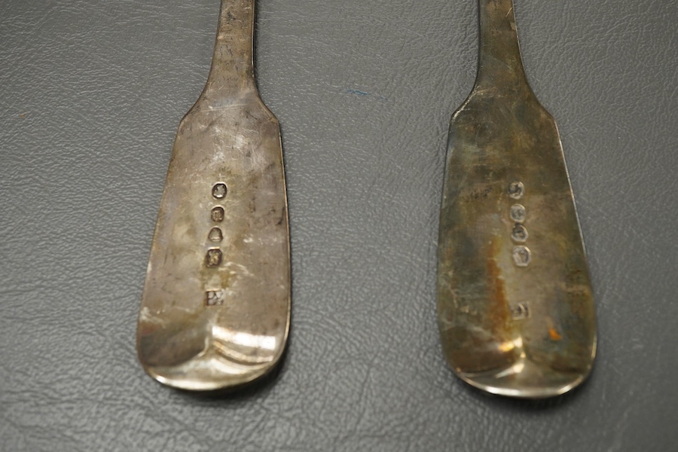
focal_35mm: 45
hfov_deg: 43.6
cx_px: 339
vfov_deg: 29.9
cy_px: 226
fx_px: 847
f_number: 11
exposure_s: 1/125
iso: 1600
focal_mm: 30
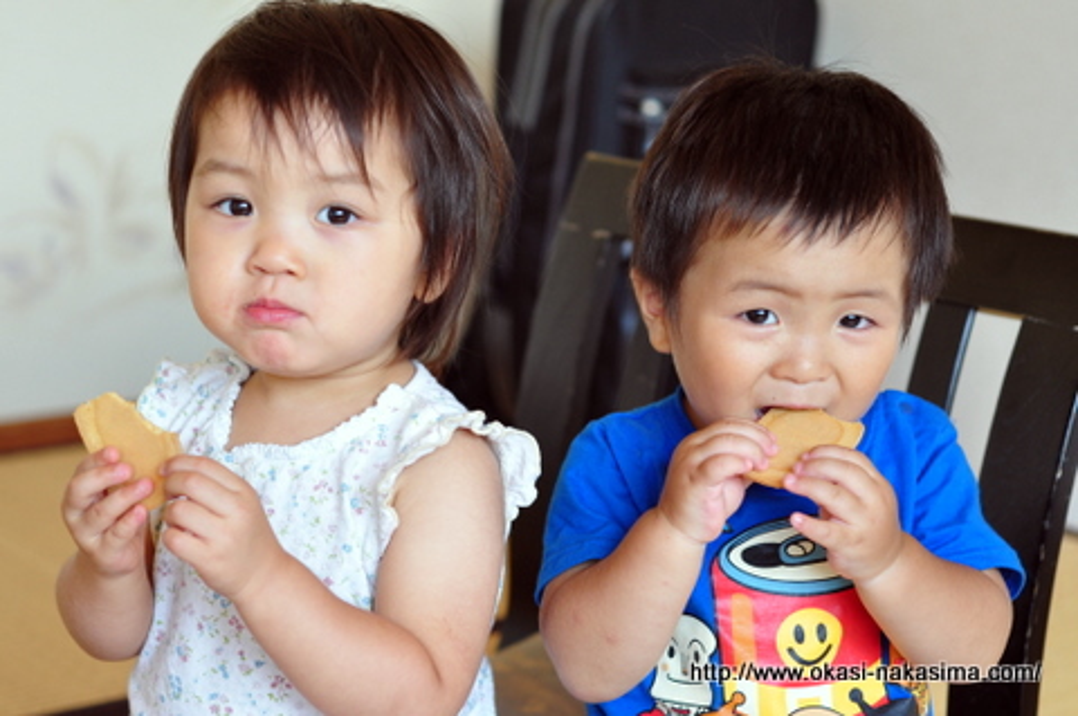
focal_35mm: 75
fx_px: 2244
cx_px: 539
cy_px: 358
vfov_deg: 18.1
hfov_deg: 27.0
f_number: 3.5
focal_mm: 50
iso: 500
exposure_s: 1/100
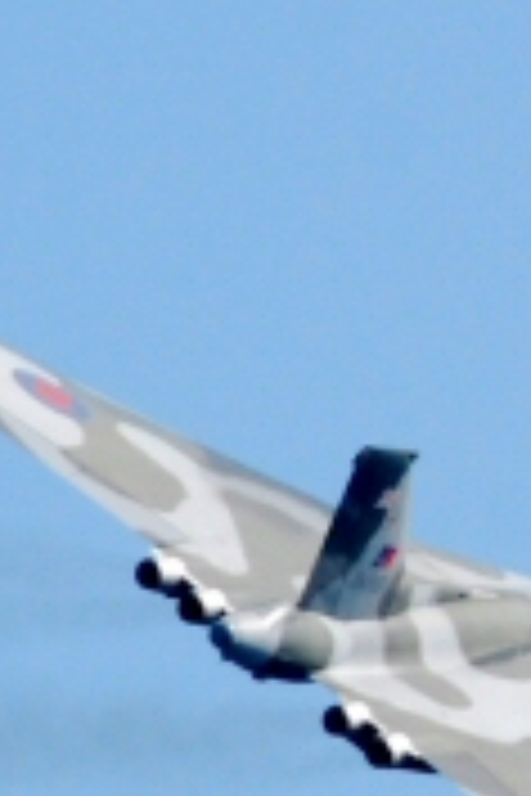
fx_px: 30088
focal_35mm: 1360
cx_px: 225
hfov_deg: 1.0
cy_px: 558
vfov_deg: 1.5
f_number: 9.5
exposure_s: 1/750
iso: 400
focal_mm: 400
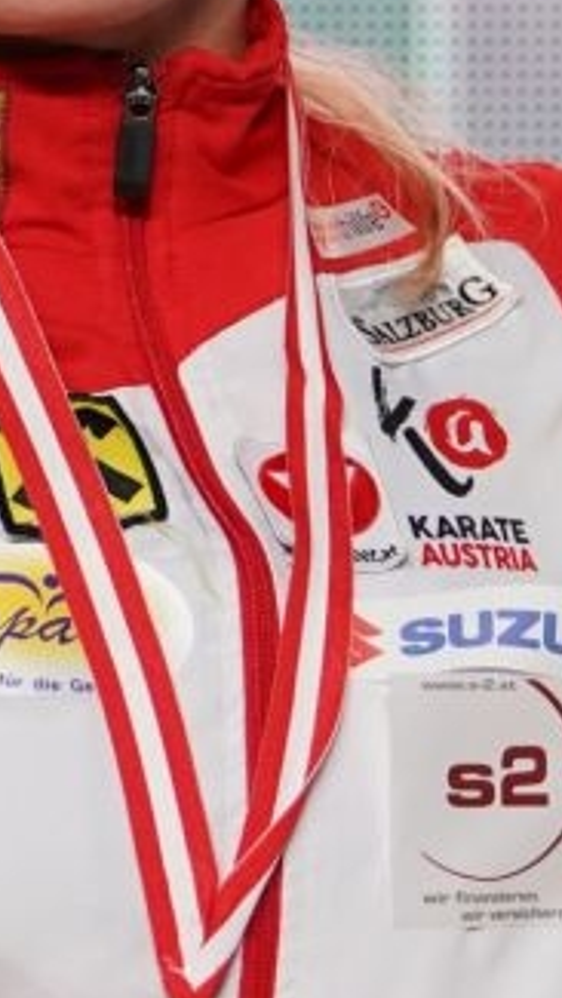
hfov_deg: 1.3
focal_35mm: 970
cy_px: 467
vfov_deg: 2.2
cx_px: 332
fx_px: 25678
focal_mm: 167
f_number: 2.8
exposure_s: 1/250
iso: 1600
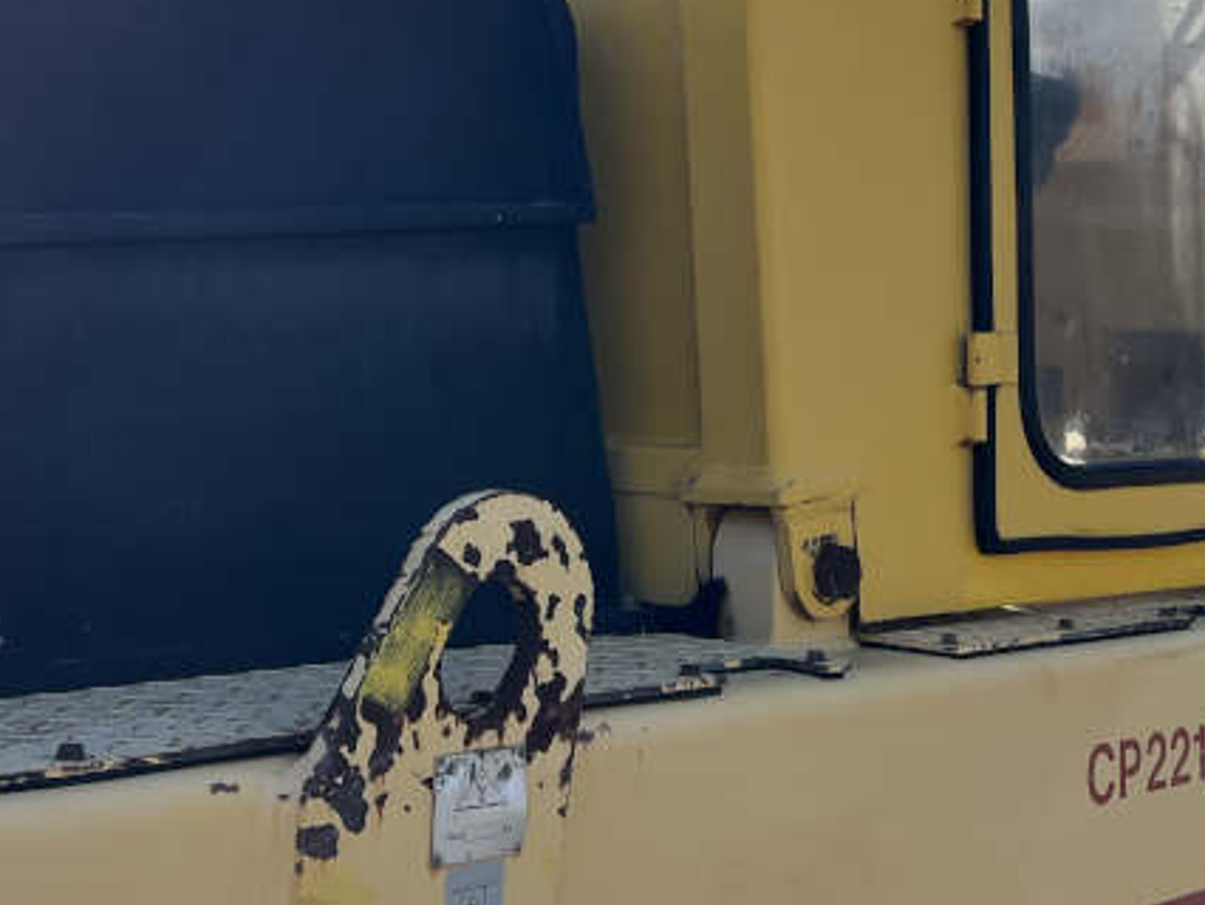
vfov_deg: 23.3
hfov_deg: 31.6
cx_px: 668
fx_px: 2125
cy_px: 45
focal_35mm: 61
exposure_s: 1/4444
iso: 50
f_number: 1.5
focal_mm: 5.7
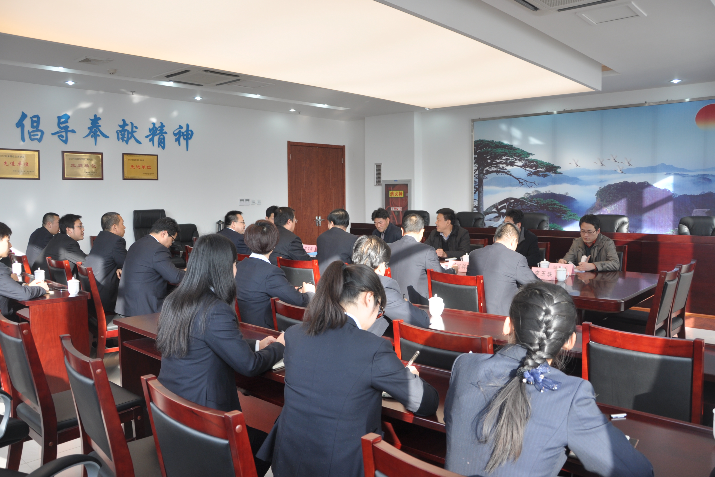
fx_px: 556
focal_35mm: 28
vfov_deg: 46.4
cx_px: 349
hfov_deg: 65.5
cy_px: 242
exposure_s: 1/60
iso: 200
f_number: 4
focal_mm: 18
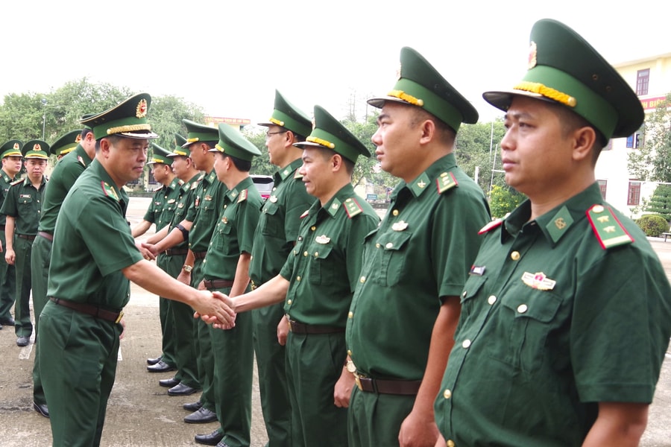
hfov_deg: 67.4
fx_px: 503
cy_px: 224
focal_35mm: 27
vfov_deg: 47.9
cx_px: 336
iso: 400
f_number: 5
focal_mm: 18
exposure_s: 1/100
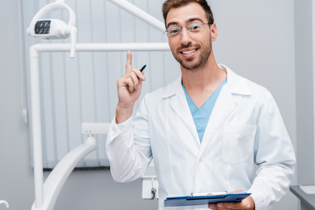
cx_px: 159
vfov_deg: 26.5
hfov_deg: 38.9
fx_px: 446
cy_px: 105
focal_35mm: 51
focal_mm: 50
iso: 100
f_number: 5
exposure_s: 1/160
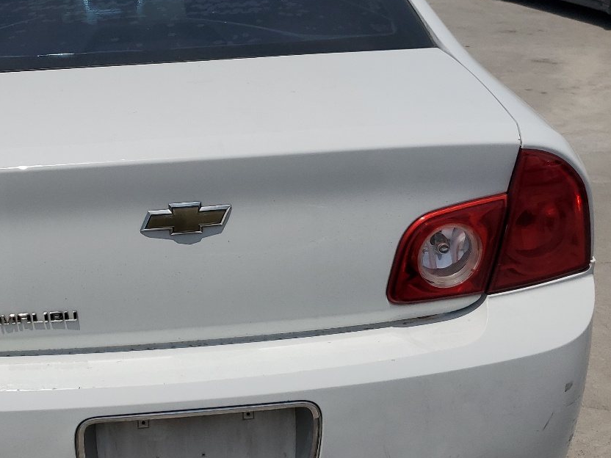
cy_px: 230
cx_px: 163
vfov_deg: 29.1
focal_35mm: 50
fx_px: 883
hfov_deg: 37.4
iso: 51
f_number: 1.5
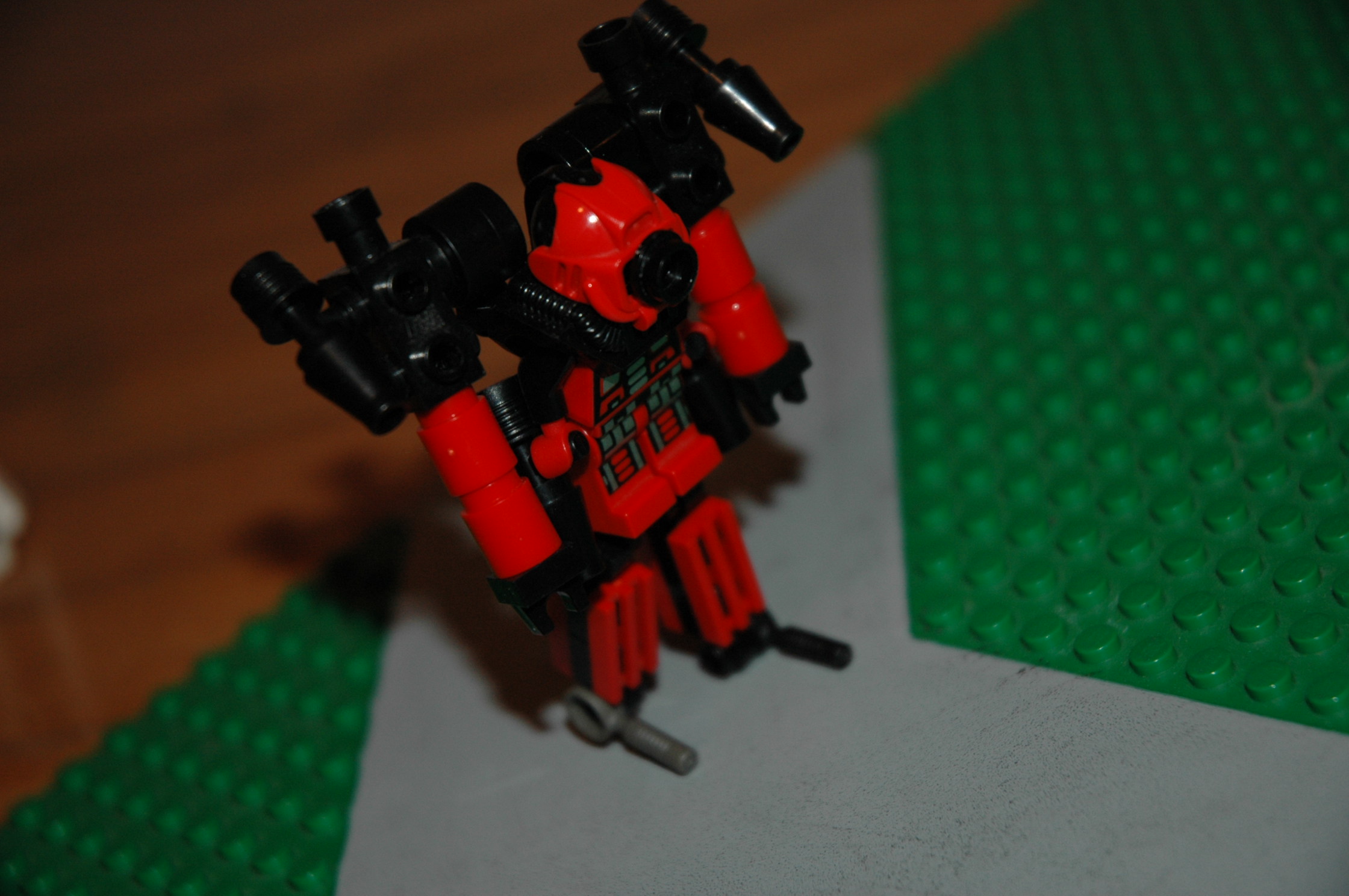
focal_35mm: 105
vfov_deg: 13.0
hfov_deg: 19.5
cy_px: 448
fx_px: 3930
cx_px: 674
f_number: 4.5
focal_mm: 70
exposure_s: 1/60
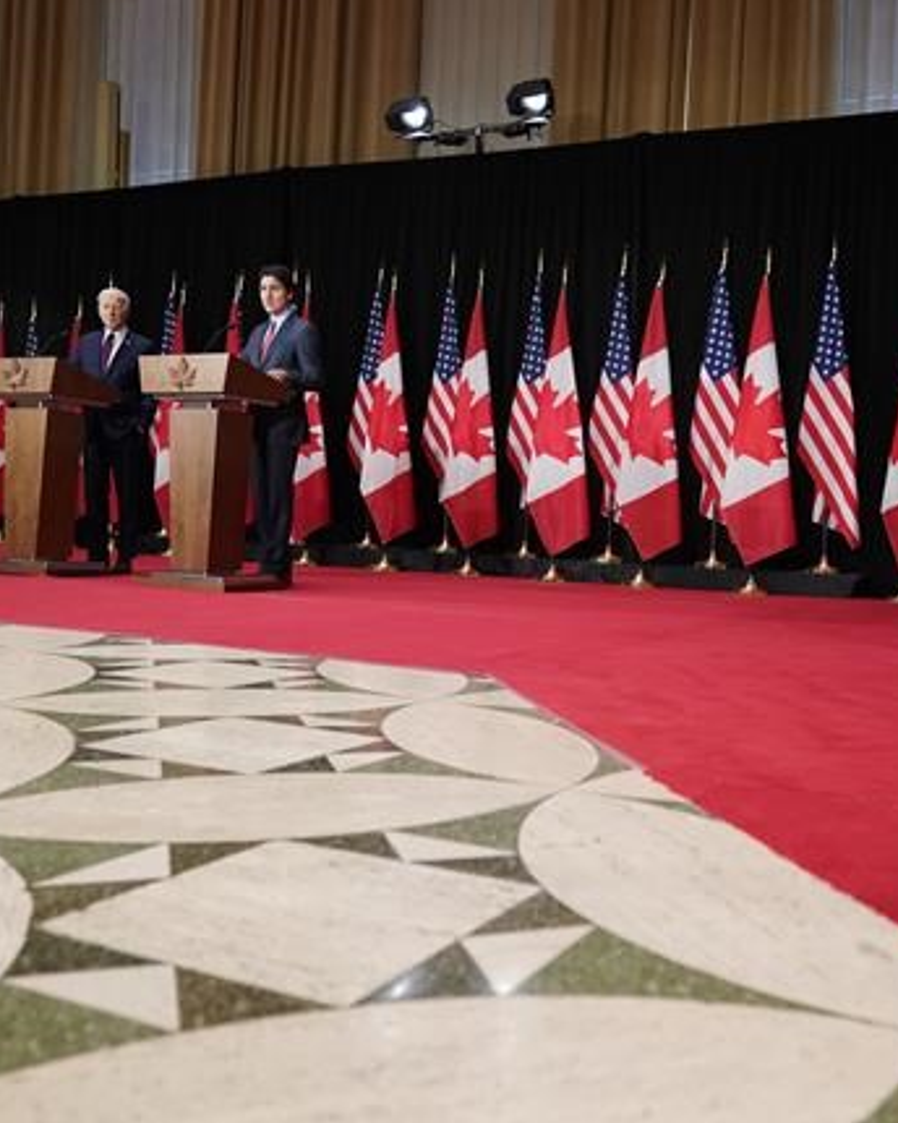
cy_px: 563
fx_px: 1130
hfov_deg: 42.6
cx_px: 613
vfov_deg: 52.8
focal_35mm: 34
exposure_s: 1/400
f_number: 2.8
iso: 4000
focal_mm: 24
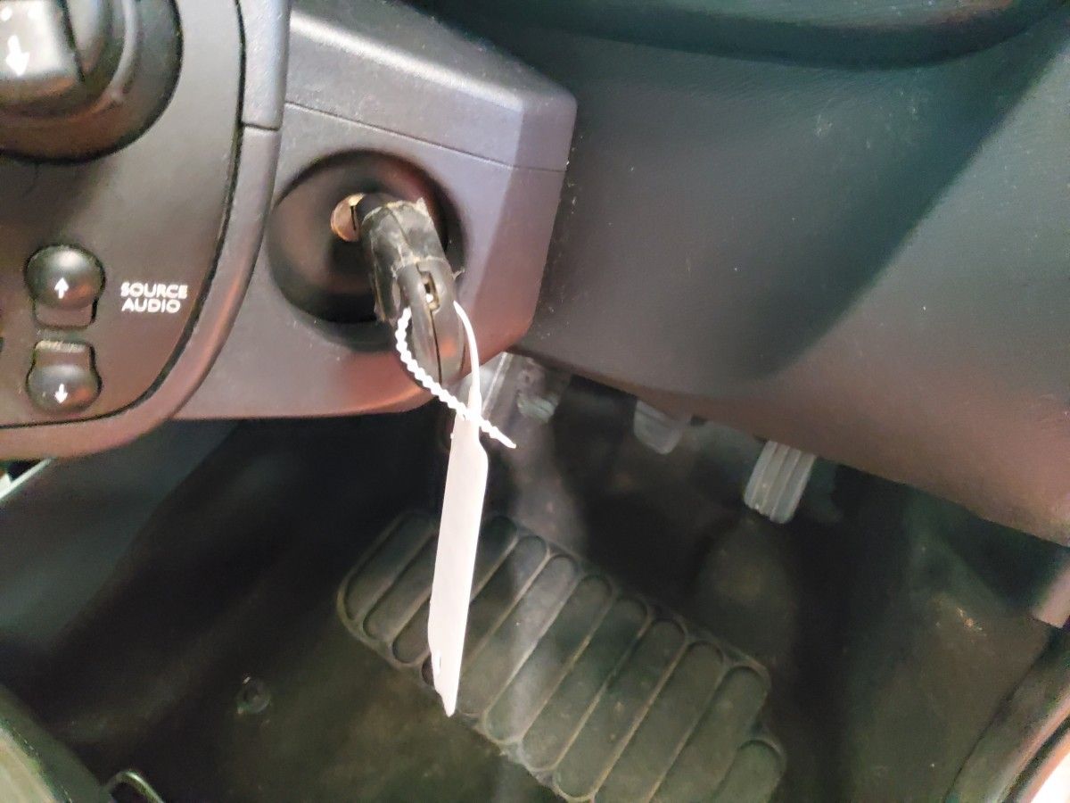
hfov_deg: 67.3
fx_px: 804
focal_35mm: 26
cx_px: 535
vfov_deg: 53.1
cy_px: 402
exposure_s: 1/20
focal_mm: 3.08
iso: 2000
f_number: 2
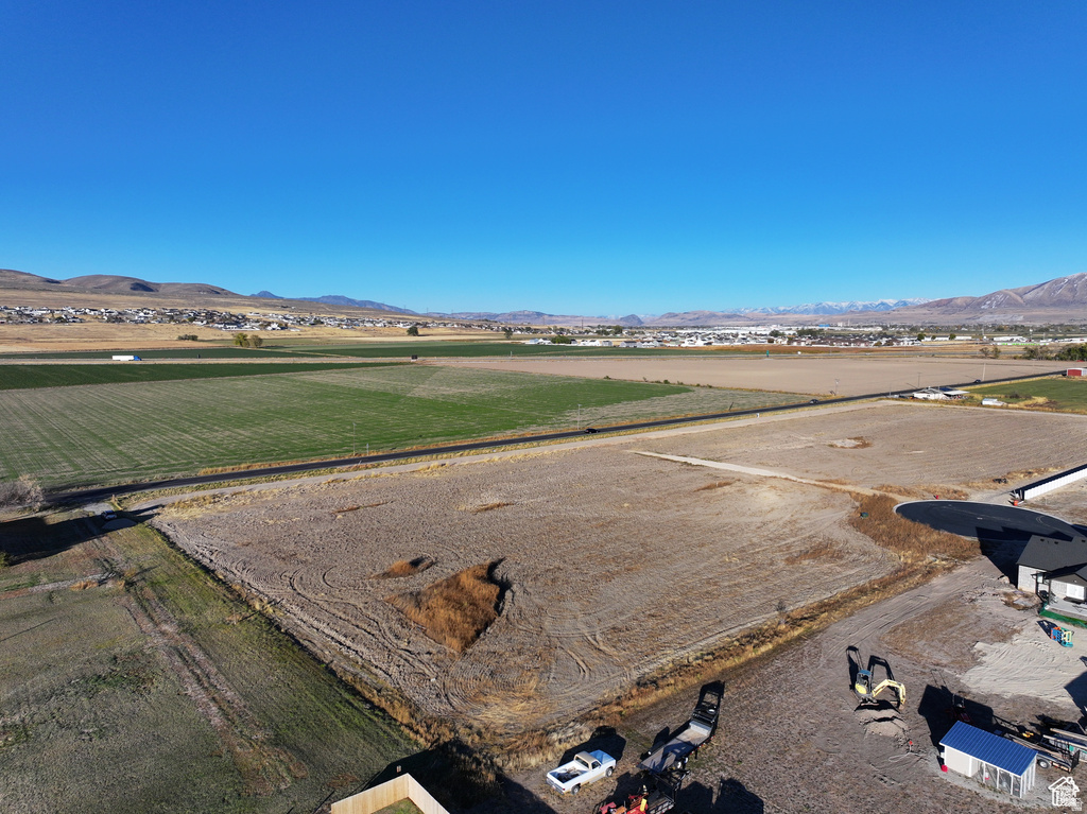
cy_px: 407
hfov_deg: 71.6
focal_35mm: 24
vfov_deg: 56.8
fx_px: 753
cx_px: 544
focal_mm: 12.29
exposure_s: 1/2000
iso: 100
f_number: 2.8
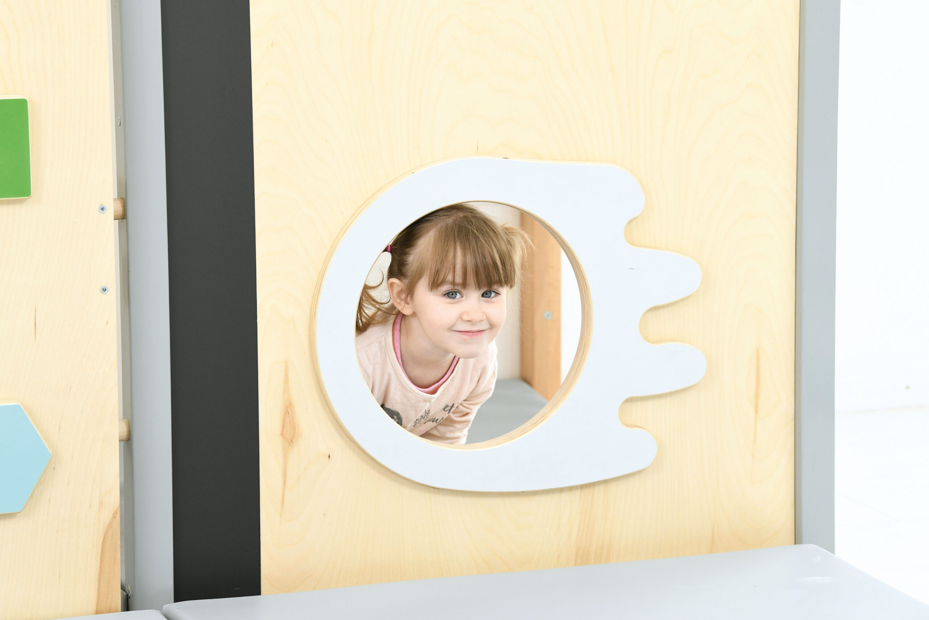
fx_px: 3484
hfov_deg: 15.2
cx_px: 464
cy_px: 310
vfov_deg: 10.2
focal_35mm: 135
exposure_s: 1/160
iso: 1600
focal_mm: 135
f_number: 5.6
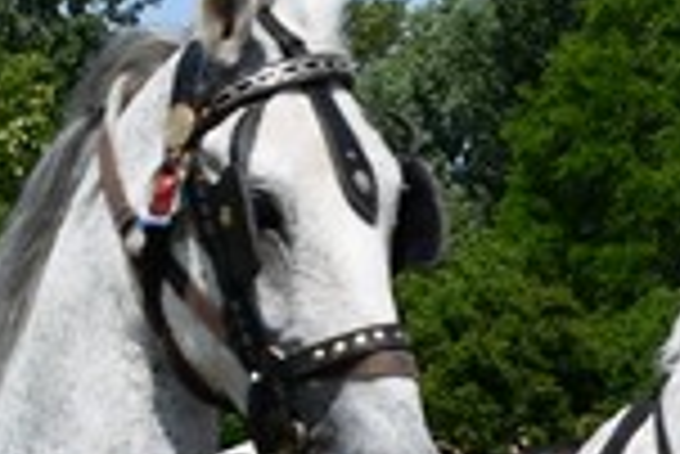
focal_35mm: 271
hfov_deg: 7.6
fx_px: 5124
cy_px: 829
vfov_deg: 5.0
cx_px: 639
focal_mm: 27
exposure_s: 1/320
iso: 100
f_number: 9
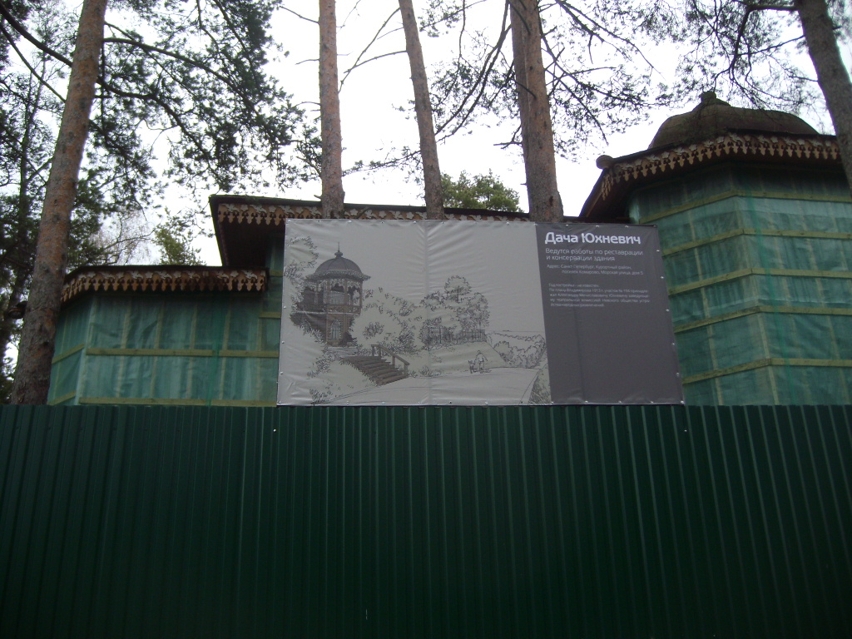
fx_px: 861
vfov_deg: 40.7
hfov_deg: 52.6
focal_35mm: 35
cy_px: 320
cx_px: 426
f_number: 2.8
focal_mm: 5.8
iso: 50
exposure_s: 1/569
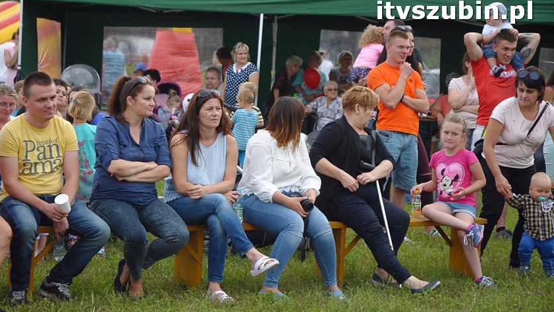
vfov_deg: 10.9
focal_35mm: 111
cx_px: 276
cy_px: 166
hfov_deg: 19.3
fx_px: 1631
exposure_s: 1/320
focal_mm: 70
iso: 400
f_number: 4.5
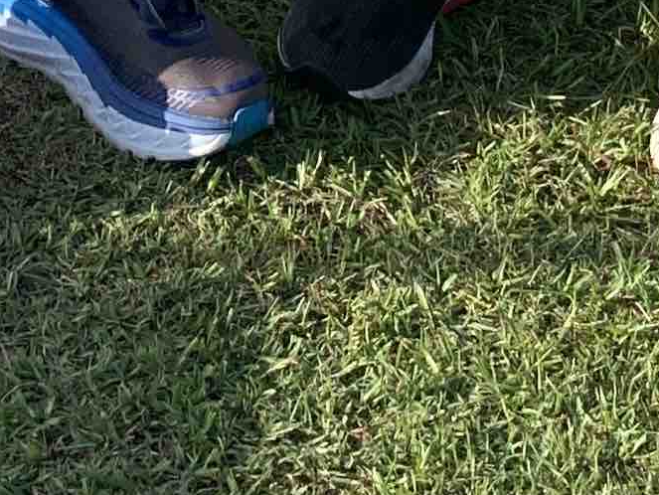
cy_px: -1276
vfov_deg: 7.5
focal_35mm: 158
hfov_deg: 12.5
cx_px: 372
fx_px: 3010
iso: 25
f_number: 1.8
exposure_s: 1/1149
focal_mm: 4.25
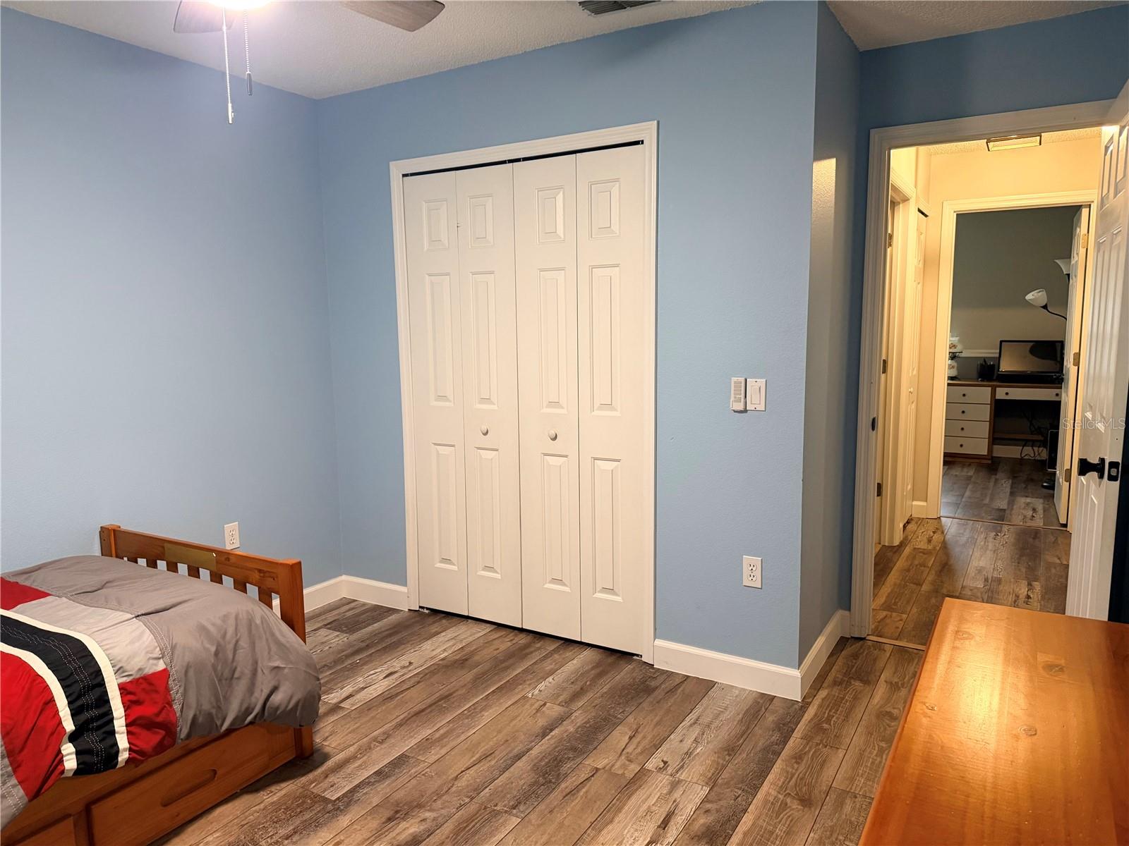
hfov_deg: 71.6
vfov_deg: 56.8
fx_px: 783
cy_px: 423
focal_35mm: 24
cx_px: 564
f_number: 1.78
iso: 400
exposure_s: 1/60
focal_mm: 6.76
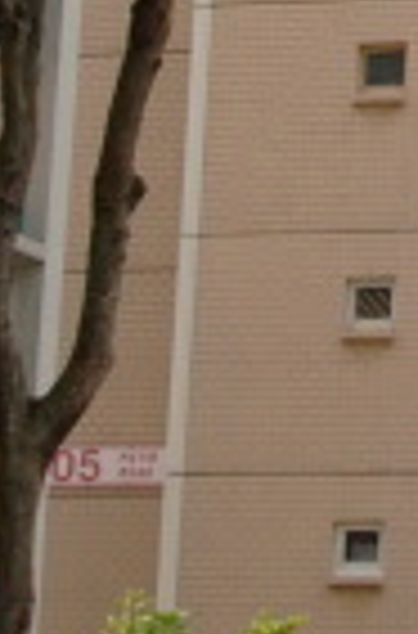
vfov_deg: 10.5
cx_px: 649
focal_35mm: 194
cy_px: -103
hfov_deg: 6.9
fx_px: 3404
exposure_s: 1/500
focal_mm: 26
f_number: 7.1
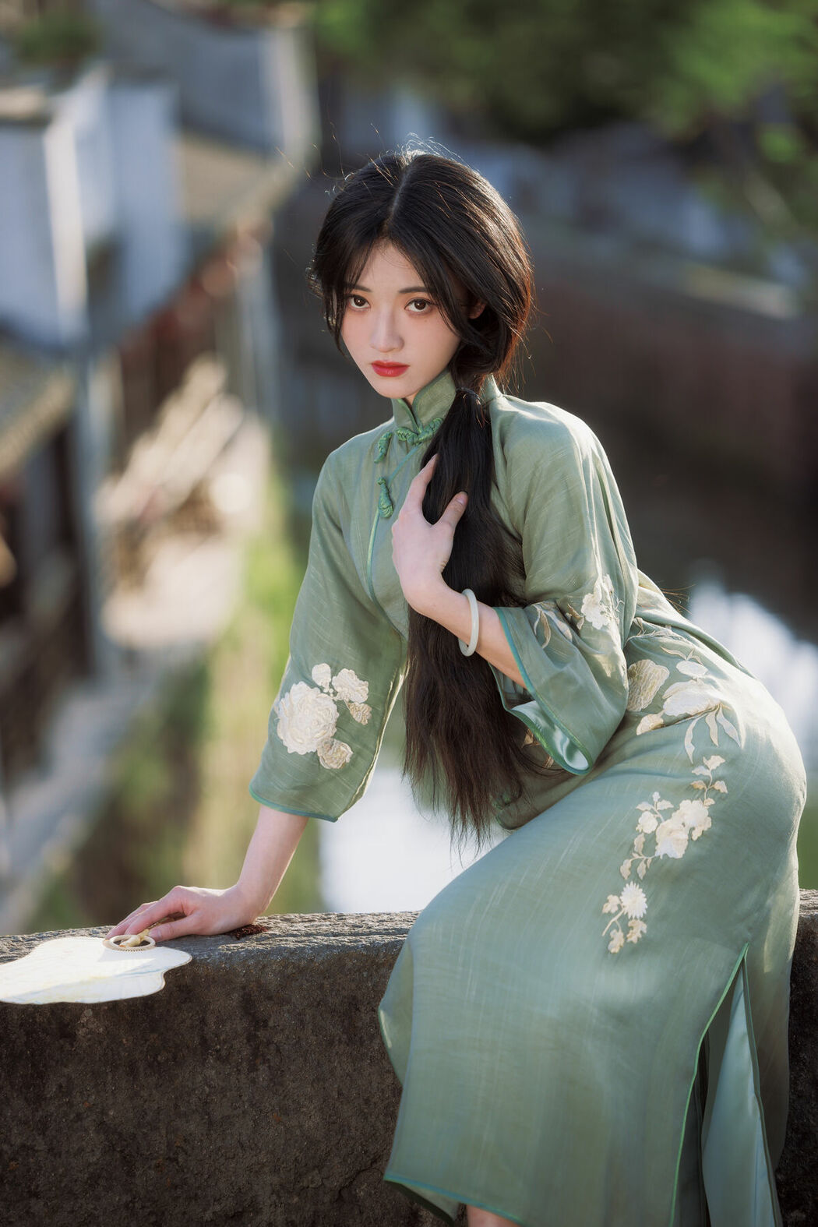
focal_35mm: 134
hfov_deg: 10.2
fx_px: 4567
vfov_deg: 15.3
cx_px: 409
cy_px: 614
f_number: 2.8
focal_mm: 135
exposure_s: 1/500
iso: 100
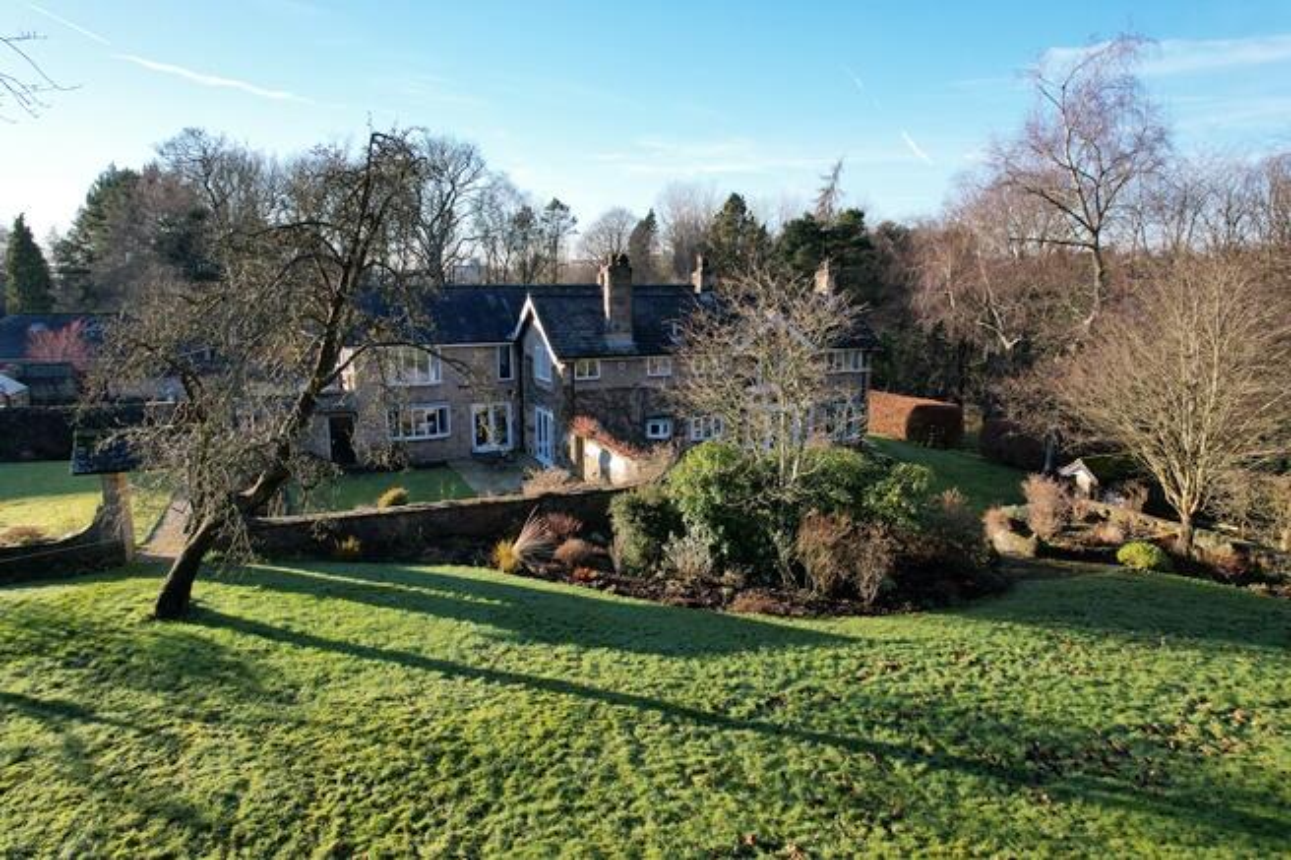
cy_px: 430
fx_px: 789
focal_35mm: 22
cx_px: 646
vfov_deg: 57.2
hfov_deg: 78.6
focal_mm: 8.38
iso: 100
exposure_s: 1/725
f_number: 2.8
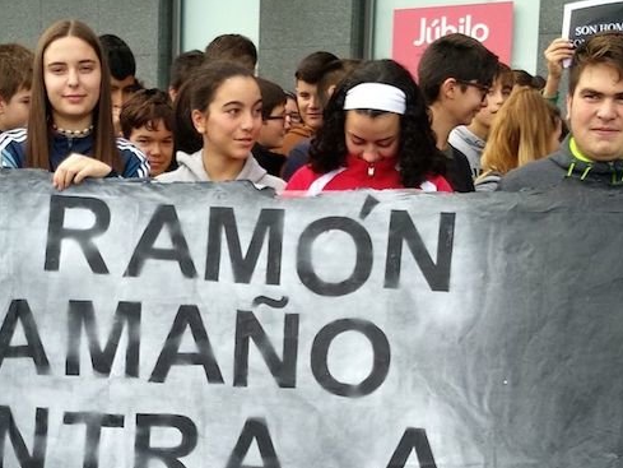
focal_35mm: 51
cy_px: 385
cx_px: 181
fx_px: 918
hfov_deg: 36.9
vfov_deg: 27.9
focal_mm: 3.83
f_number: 2.2
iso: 100
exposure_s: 1/189
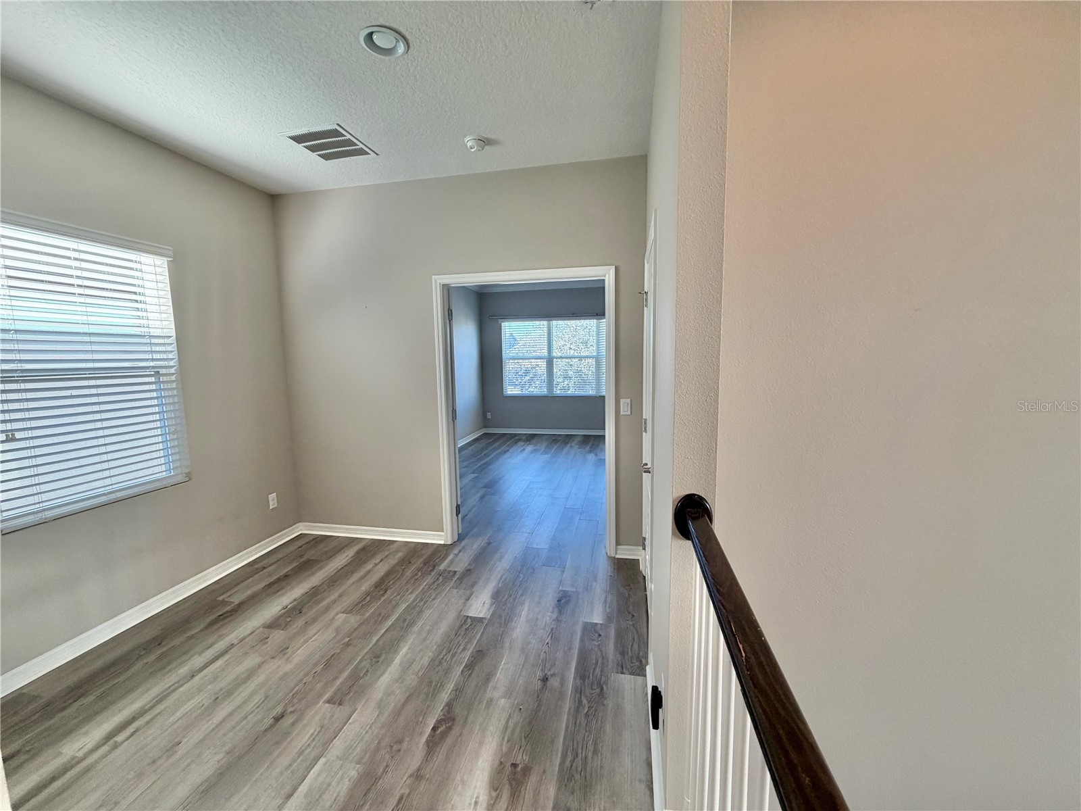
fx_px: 437
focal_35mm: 14
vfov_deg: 85.7
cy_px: 406
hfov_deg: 102.1
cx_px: 540
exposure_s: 1/120
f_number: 2.2
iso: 160
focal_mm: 2.22
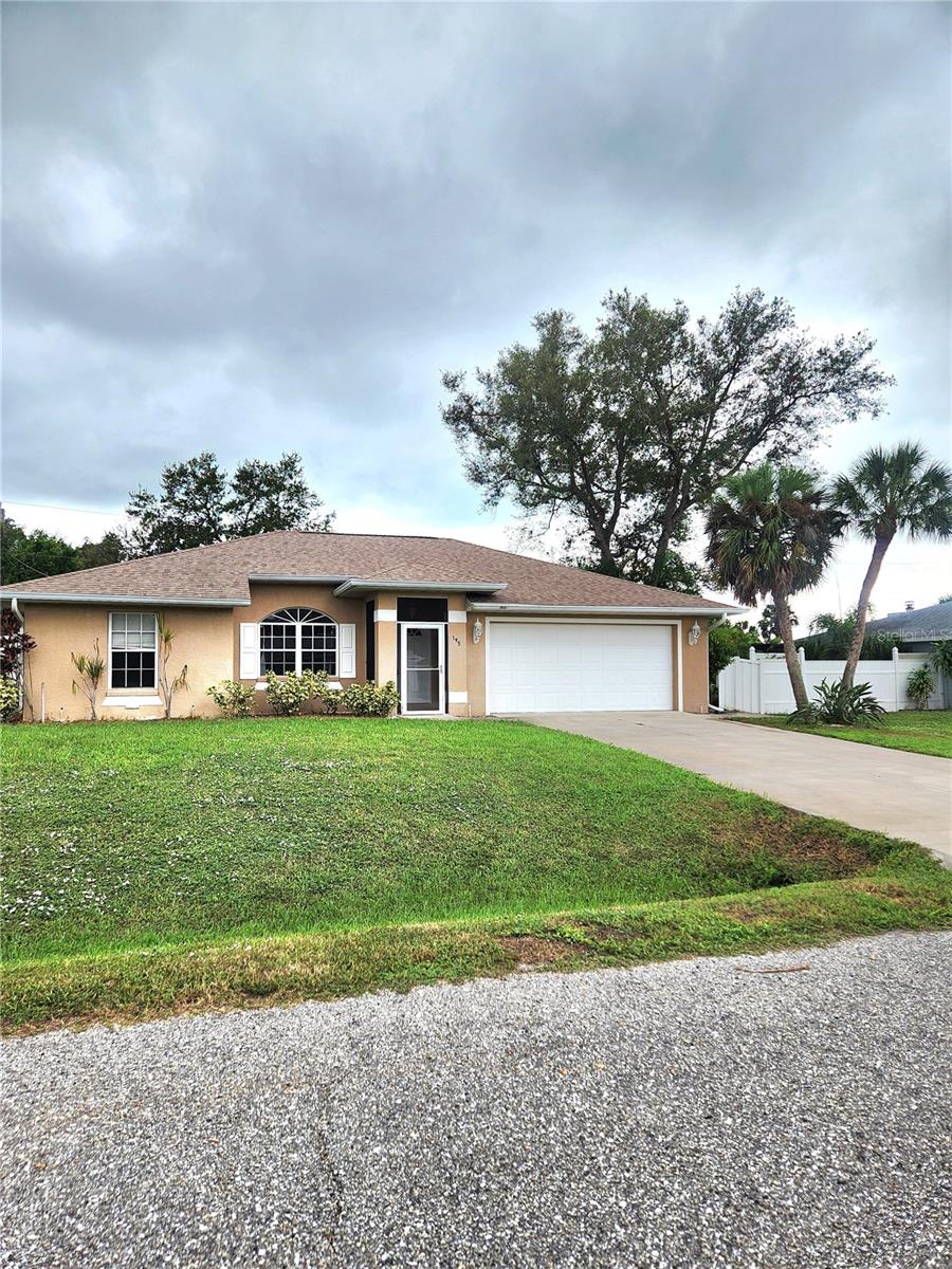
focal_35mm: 23
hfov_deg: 58.9
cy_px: 634
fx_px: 843
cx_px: 476
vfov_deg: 73.9
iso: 20
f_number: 1.8
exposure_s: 1/526
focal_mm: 5.4
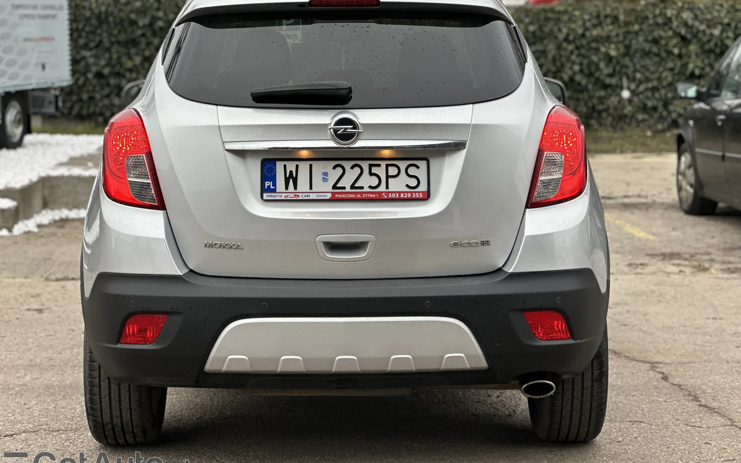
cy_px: 208
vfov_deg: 15.9
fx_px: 1656
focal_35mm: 82
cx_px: 371
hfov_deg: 25.2
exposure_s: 1/121
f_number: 2.8
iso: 100
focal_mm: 9
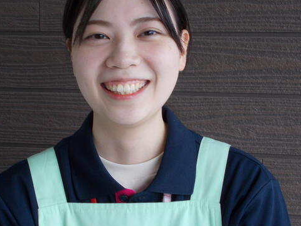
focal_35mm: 95
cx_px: 121
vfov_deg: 15.6
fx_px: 826
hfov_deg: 20.6
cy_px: 108
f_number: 5.8
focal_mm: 13.5
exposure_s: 1/60
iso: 140
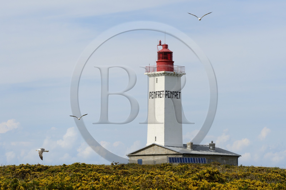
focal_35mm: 140
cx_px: 143
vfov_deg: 9.8
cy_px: 95
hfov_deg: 14.7
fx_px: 1112
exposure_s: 1/1000
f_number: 10
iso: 400
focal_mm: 140
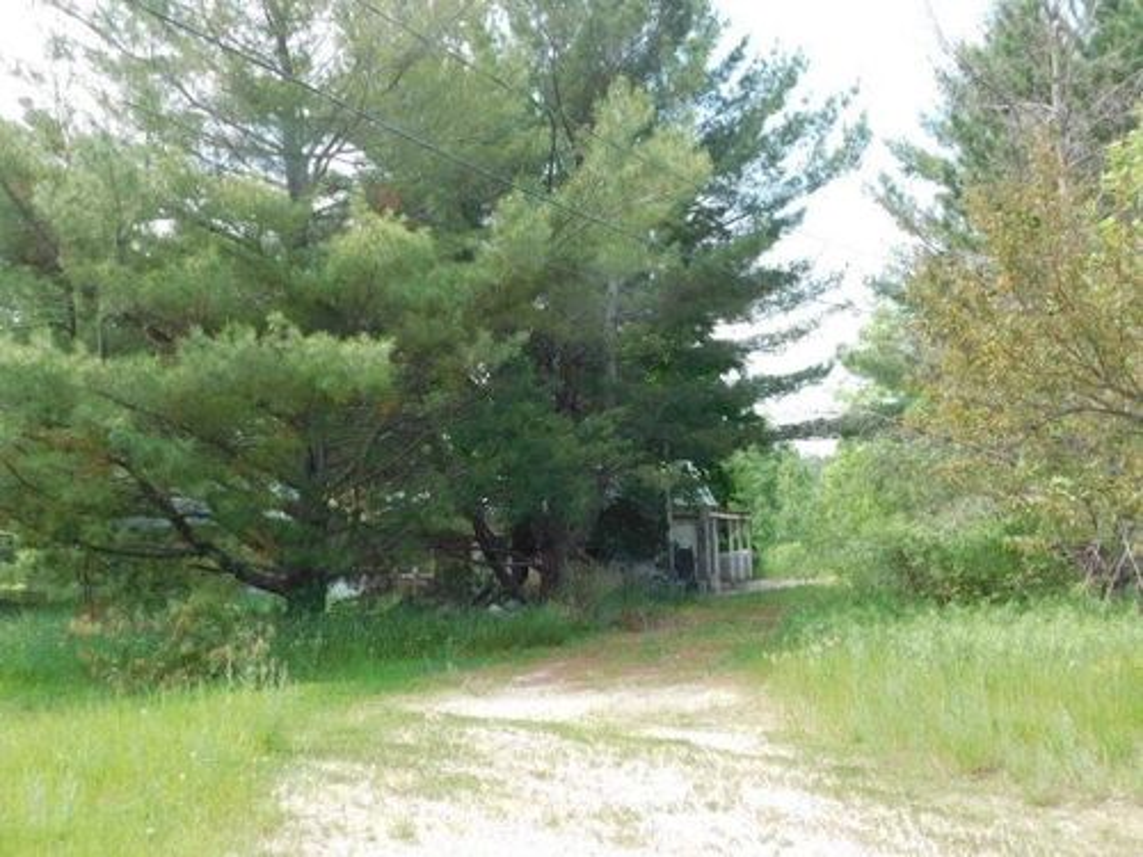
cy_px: 428
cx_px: 572
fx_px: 1189
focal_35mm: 36
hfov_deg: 51.4
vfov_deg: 39.7
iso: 125
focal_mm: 6.3
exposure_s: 1/320
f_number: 3.5
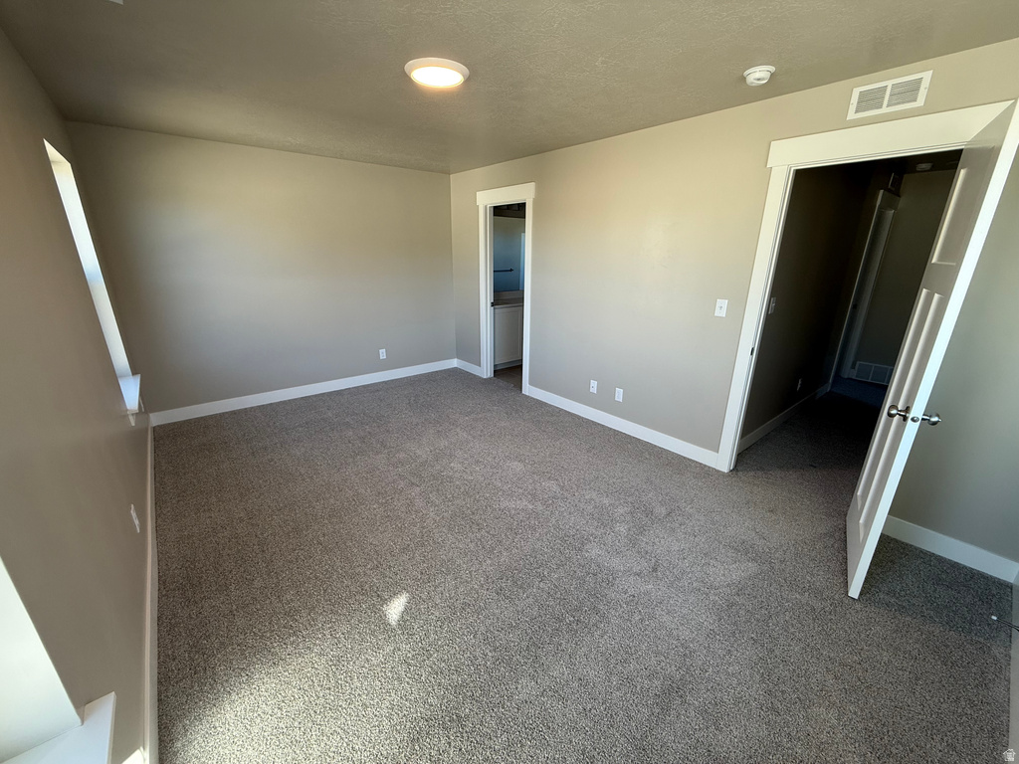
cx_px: 510
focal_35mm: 14
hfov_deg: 102.1
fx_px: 412
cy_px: 382
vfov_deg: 85.7
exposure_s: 1/120
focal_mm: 2.22
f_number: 2.2
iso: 80
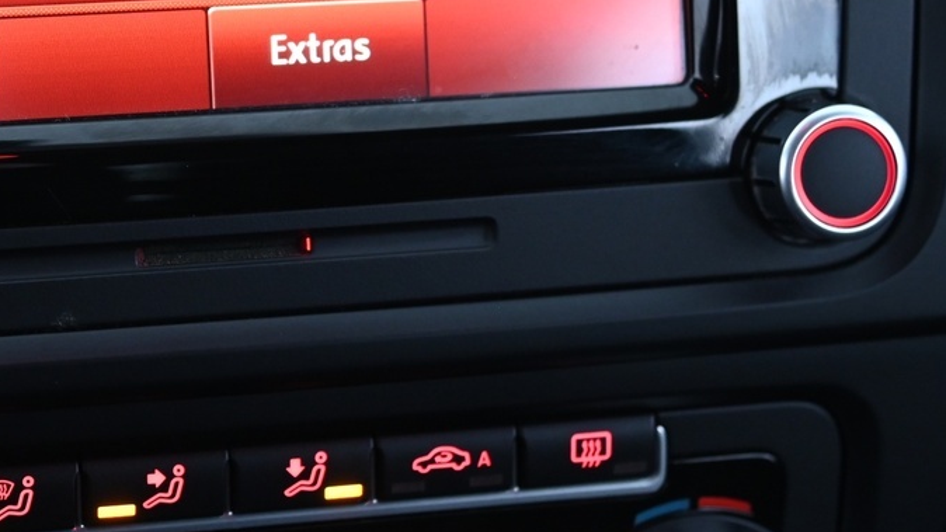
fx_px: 2784
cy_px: 84
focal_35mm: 111
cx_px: 182
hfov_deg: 19.1
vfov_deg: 10.9
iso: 2000
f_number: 4
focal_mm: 44
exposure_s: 1/15
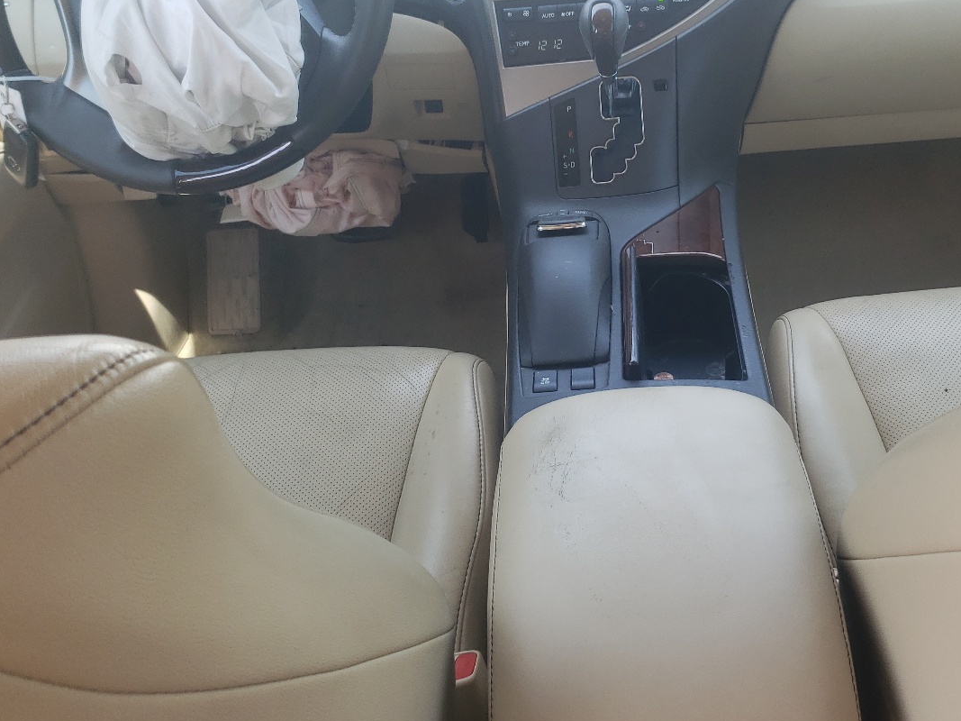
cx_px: 575
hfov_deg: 47.6
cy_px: 294
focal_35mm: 39
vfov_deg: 36.7
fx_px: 1083
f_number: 1.5
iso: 50
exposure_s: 1/189
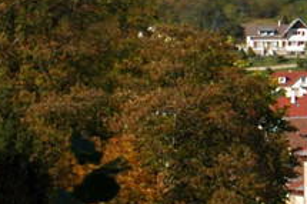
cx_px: 1122
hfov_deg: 3.6
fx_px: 4755
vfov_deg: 2.5
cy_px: 32
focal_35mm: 558
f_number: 8
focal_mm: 50
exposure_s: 1/250
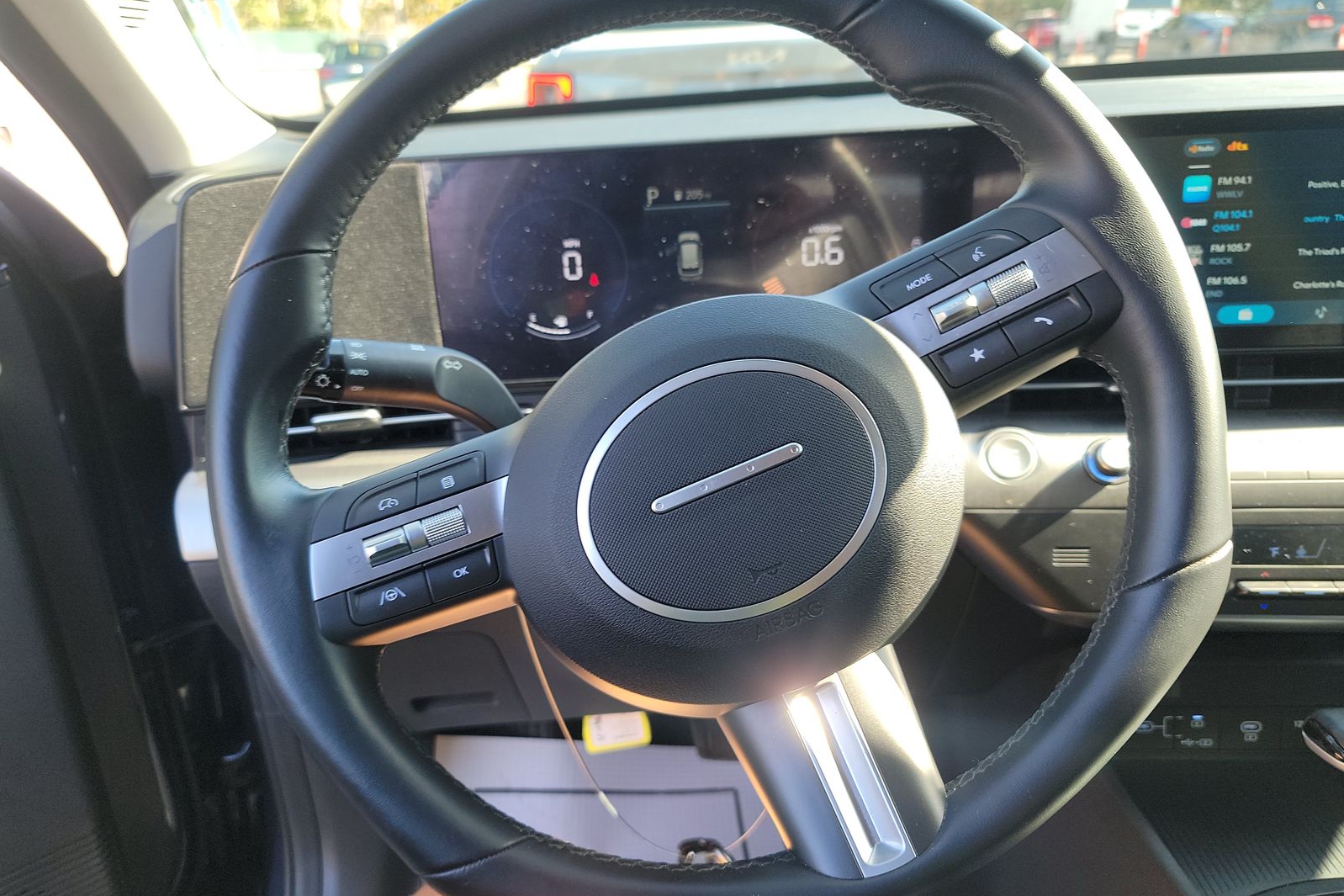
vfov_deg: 51.2
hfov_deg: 71.5
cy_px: 474
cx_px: 672
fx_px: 933
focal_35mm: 25
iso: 69
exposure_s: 1/59
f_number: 1.8
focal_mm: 6.7
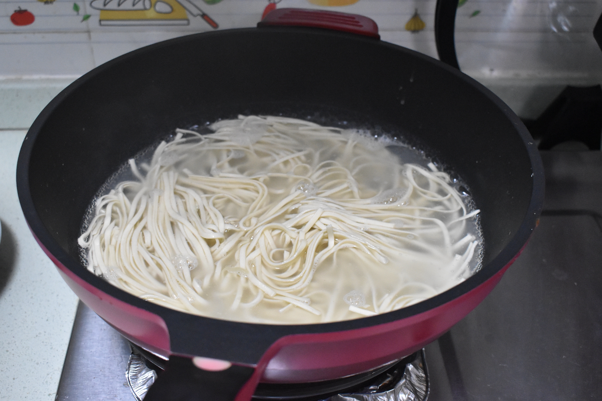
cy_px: 200
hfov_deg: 46.4
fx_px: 702
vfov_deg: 31.9
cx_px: 301
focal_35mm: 42
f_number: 5
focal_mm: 28
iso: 4000
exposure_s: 1/50
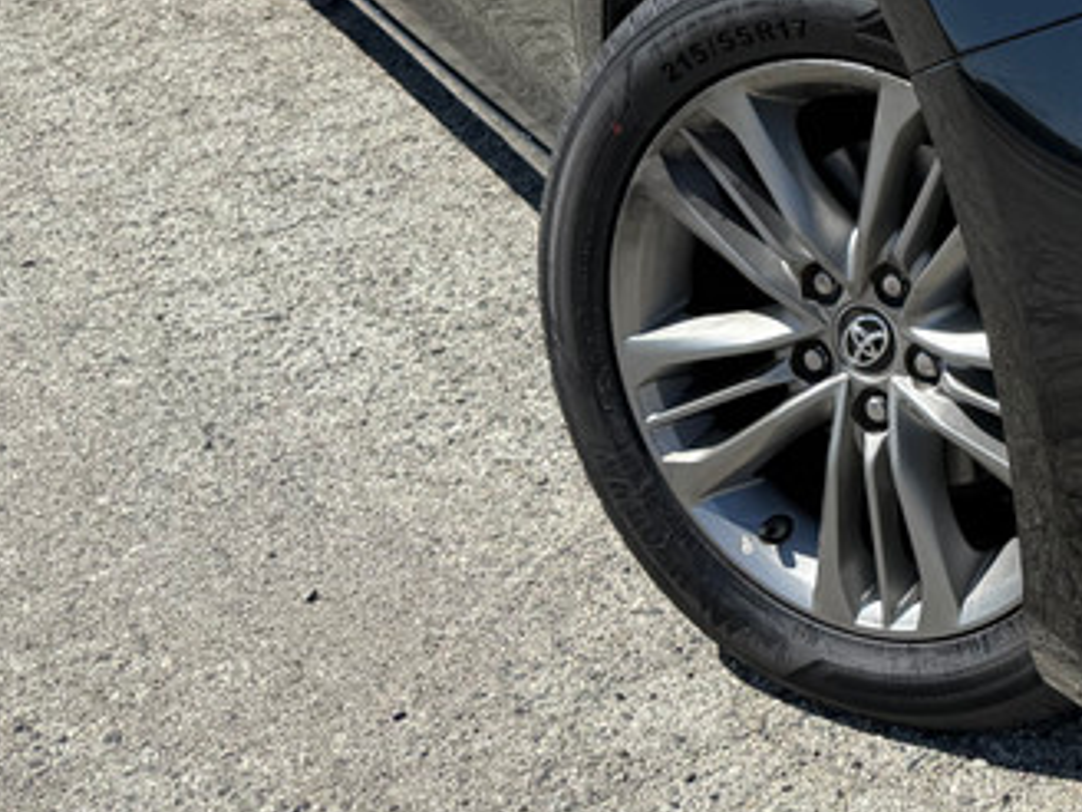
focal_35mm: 75
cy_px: -304
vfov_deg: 18.1
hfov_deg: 22.6
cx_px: 1484
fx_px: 2344
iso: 80
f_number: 1.78
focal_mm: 6.76
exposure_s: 1/3021
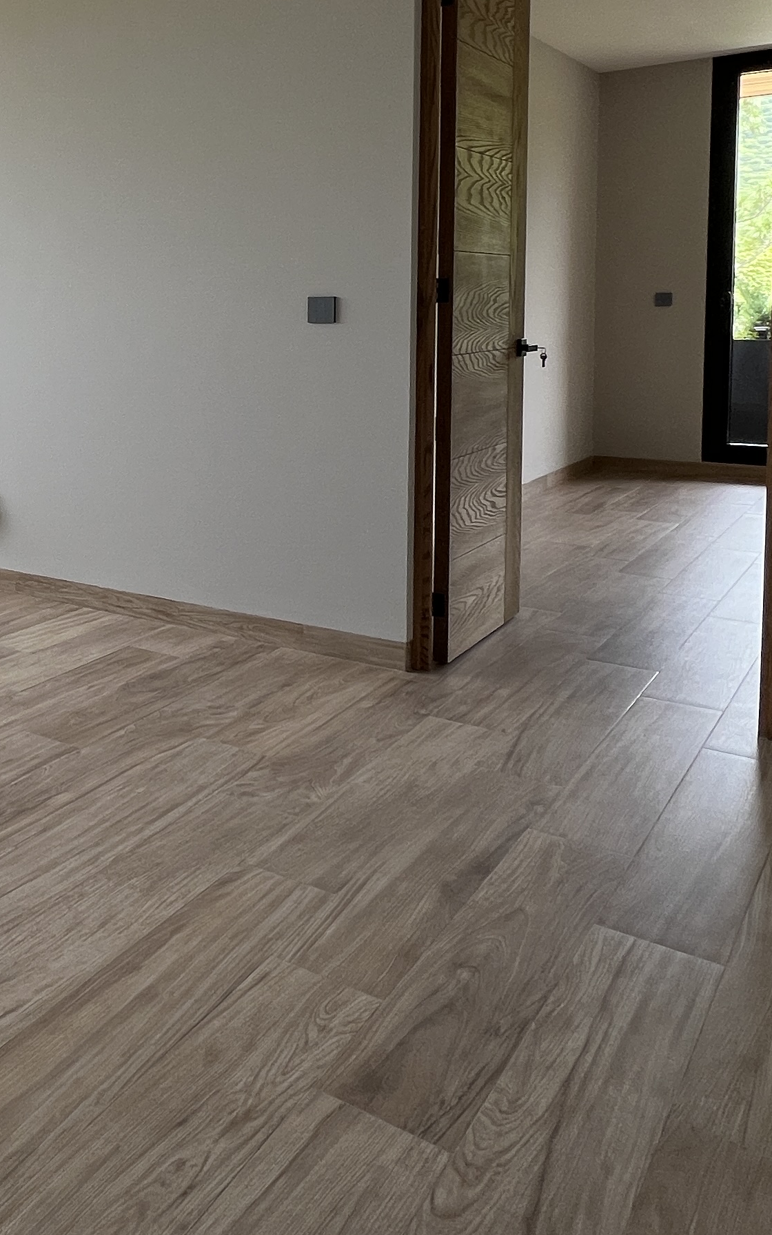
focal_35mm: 31
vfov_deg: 59.5
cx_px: -203
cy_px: 390
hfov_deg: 32.0
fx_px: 1044
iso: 32
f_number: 1.8
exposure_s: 1/122
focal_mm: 1.57
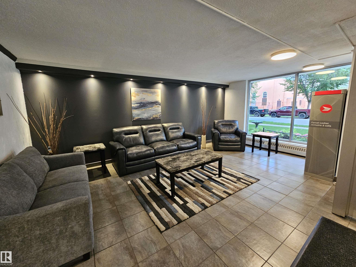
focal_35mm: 13
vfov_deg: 89.9
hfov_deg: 106.2
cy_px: 134
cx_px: 178
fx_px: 134
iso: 320
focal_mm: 2.2
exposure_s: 1/40
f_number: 2.2
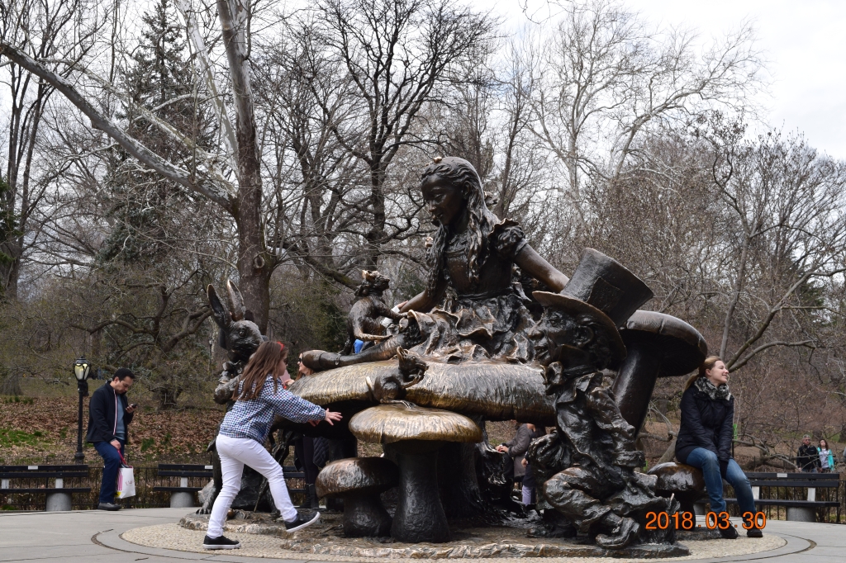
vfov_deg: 26.5
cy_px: 282
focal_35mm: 51
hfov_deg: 38.9
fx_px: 1198
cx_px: 423
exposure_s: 1/320
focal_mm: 34
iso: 400
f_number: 10
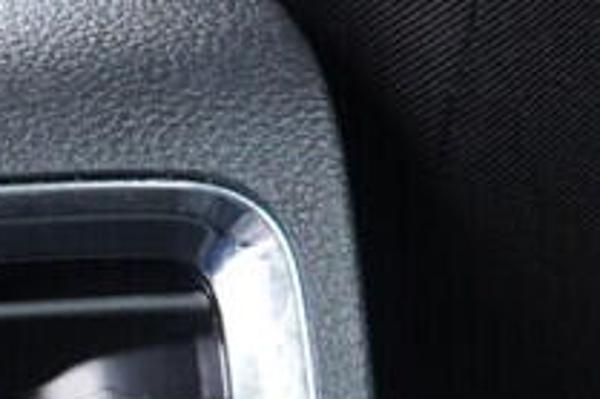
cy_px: 850
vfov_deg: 5.4
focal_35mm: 248
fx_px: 4130
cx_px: -408
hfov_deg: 8.1
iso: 800
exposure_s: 1/40
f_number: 2.8
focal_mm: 24
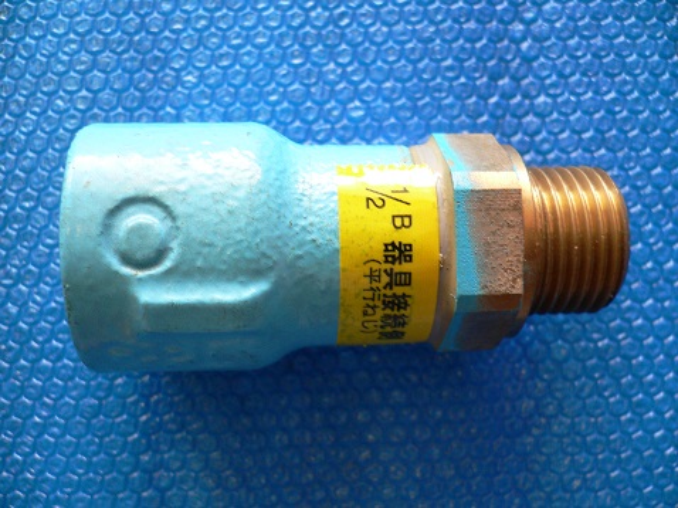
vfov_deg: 40.7
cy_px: 254
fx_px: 685
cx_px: 339
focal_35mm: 35
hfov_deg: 52.6
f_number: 2.8
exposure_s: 1/25
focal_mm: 5.8
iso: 100
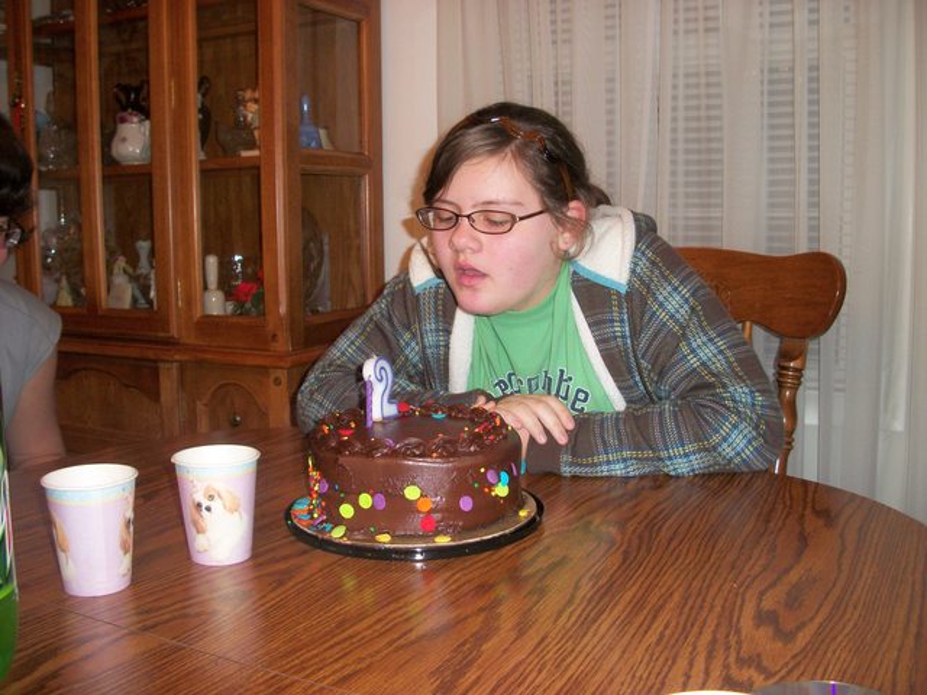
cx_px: 464
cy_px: 348
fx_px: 937
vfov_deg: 40.7
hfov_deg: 52.6
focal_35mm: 35
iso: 160
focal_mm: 6.3
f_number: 3.1
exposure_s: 1/30
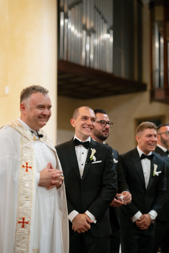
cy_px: 126
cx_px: 84
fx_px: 598
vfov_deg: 23.9
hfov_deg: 16.1
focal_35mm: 85
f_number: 2
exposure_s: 1/160
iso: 2500
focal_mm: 85
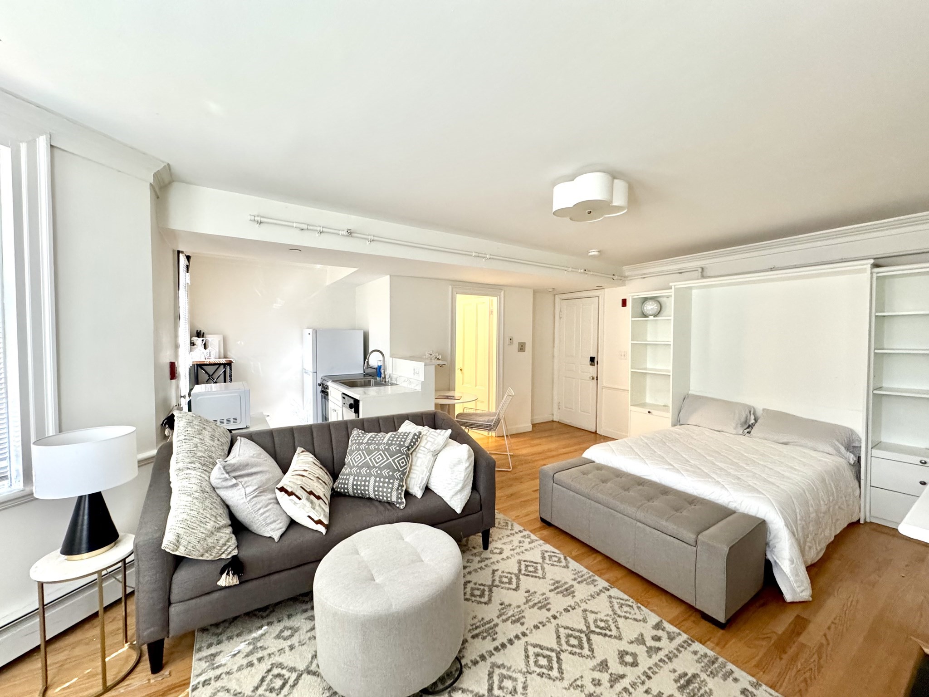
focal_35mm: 14
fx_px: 376
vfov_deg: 85.7
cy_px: 348
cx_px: 464
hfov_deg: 102.1
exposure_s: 1/120
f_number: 2.2
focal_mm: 2.22
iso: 320
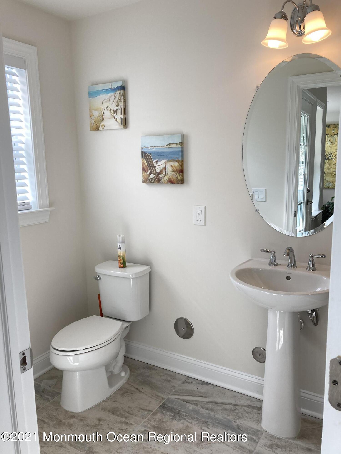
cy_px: 227
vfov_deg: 63.4
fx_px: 368
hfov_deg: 49.7
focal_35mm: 28
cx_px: 170
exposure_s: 1/120
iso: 25
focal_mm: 3.99
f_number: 1.8
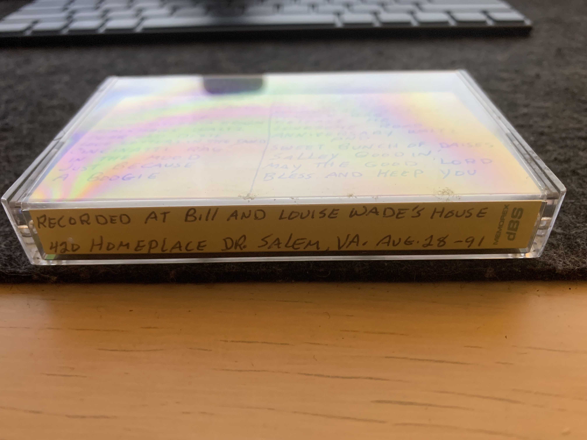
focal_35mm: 26
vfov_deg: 53.1
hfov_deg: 67.3
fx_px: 441
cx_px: 294
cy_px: 220
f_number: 1.8
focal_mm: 4.25
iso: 250
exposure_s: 1/60
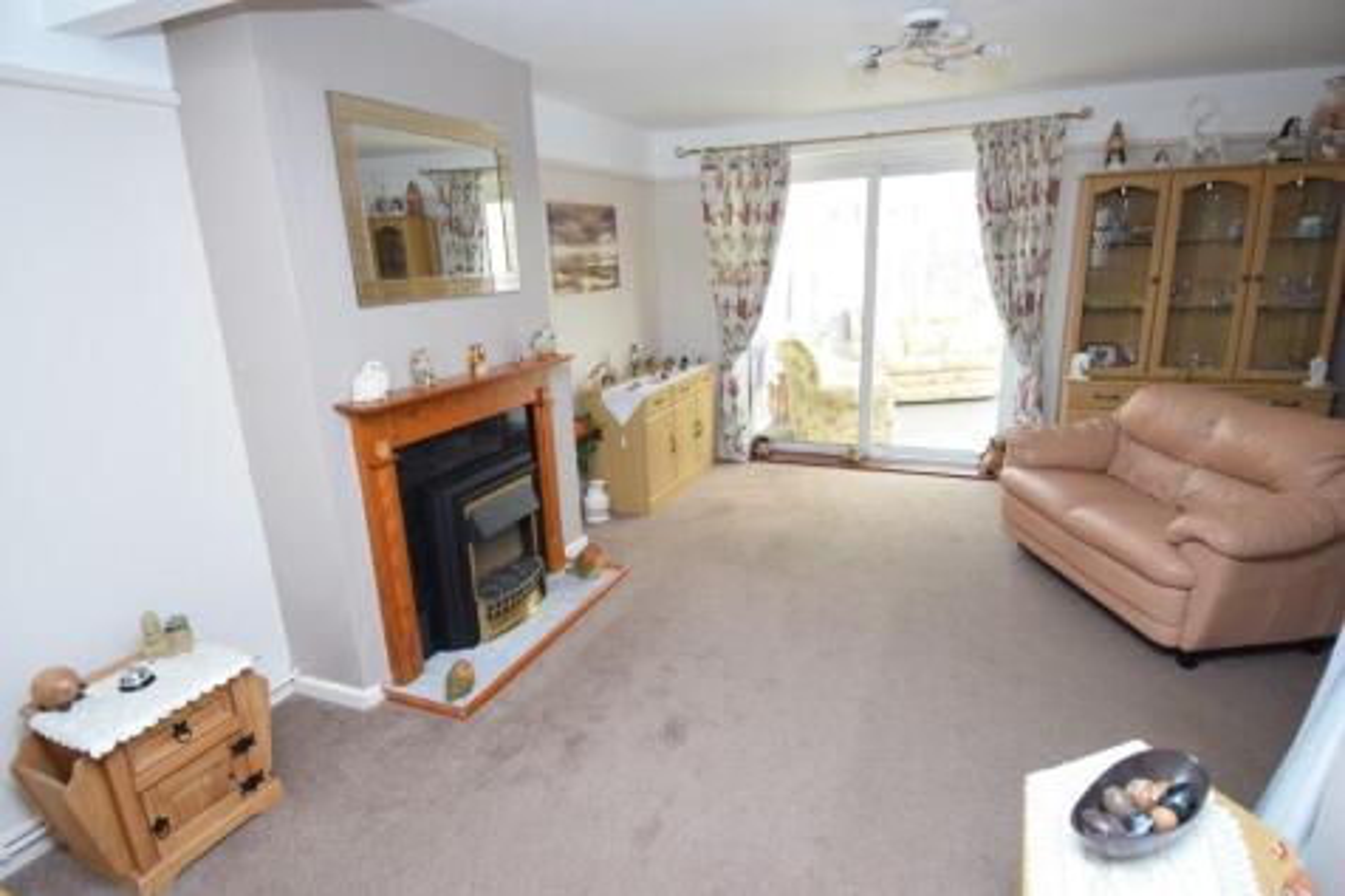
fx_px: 672
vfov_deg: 67.3
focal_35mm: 18
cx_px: 672
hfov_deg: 90.0
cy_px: 448
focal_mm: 12
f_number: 4
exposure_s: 1/60
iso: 1600
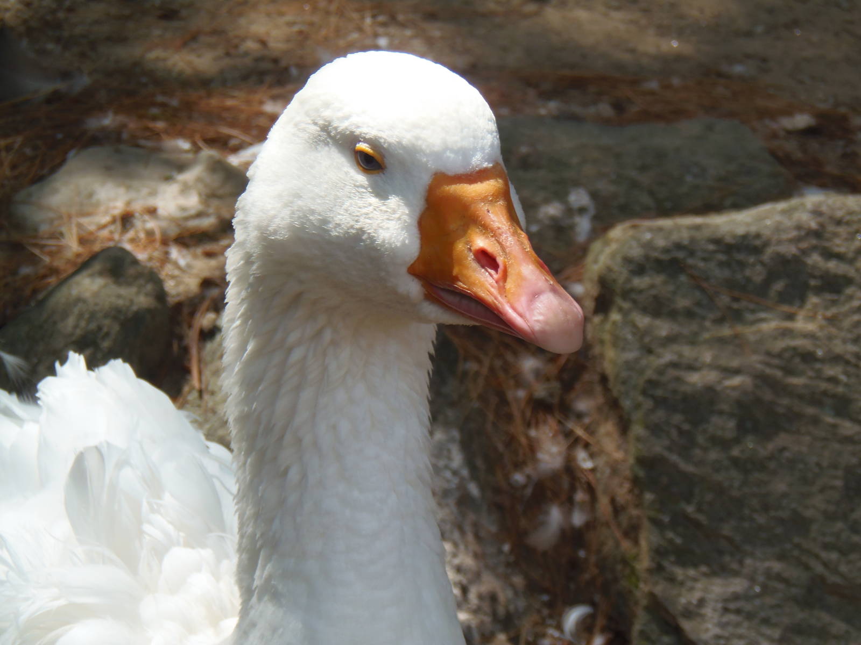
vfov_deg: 9.3
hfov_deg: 12.4
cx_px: 430
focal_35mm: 159
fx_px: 3955
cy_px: 322
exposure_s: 1/250
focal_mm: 29.4
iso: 64
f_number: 4.8
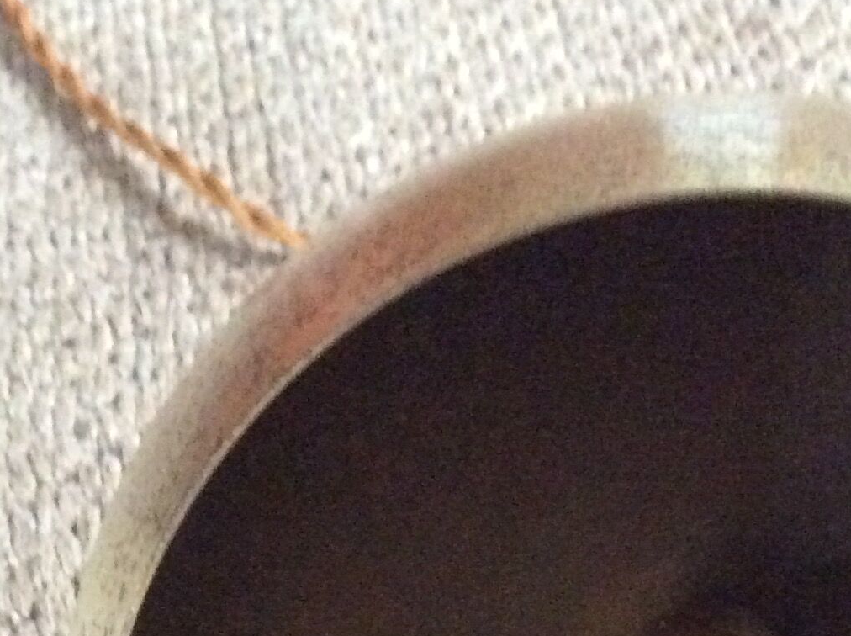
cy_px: 702
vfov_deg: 17.3
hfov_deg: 23.8
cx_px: 523
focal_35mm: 82
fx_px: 2013
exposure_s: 1/17
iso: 800
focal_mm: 3.3
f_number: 2.4
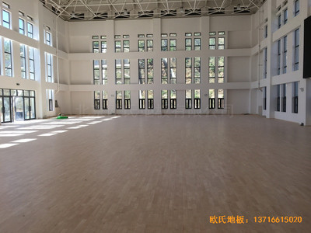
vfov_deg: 48.2
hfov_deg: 61.7
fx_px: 261
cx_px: 156
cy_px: 116
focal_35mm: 29
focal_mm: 4.15
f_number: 2.2
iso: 25
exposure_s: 1/212
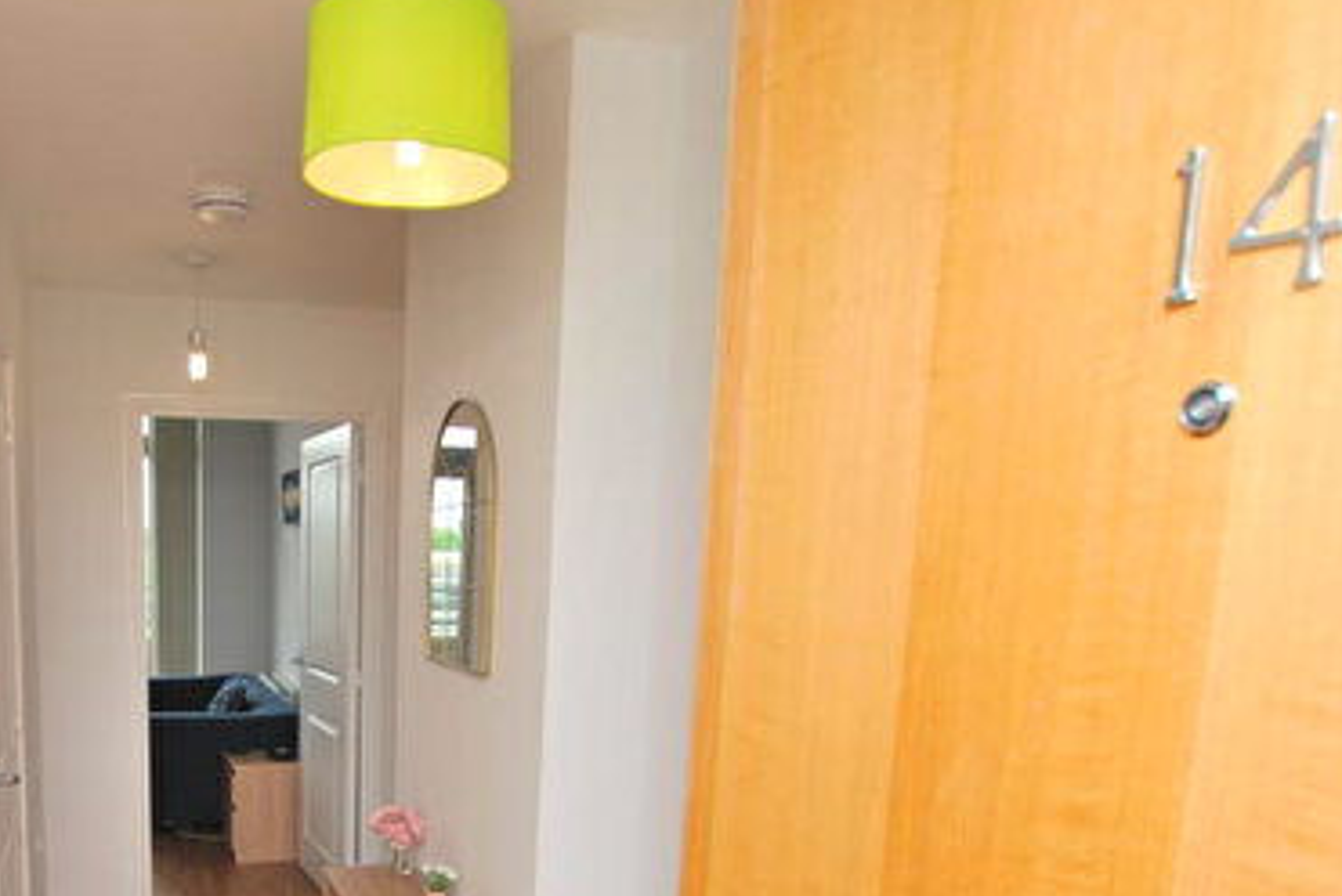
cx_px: 354
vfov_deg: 37.3
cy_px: 737
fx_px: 1268
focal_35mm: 34
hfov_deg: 53.5
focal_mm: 12
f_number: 4
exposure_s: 1/60
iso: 100
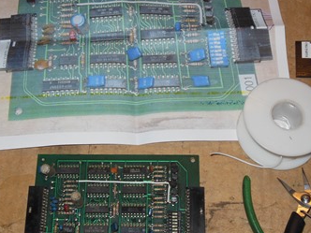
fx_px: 521
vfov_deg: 25.2
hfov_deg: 33.2
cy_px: 128
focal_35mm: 58
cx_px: 170
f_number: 3.8
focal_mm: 7.7
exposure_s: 1/30
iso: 125
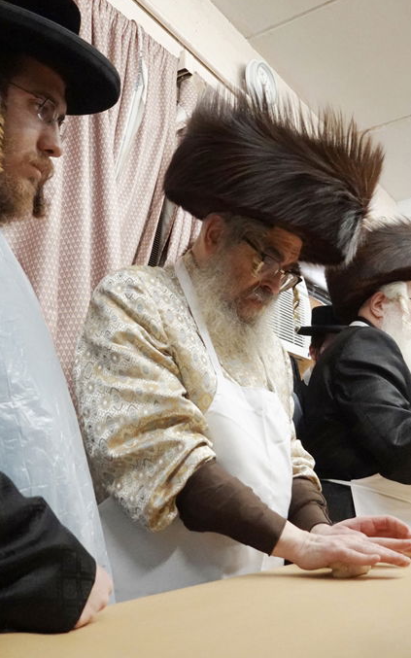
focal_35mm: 37
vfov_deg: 52.8
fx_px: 663
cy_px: 329
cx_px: 247
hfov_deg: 34.3
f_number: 2.8
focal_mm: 9
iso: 3200
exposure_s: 1/200
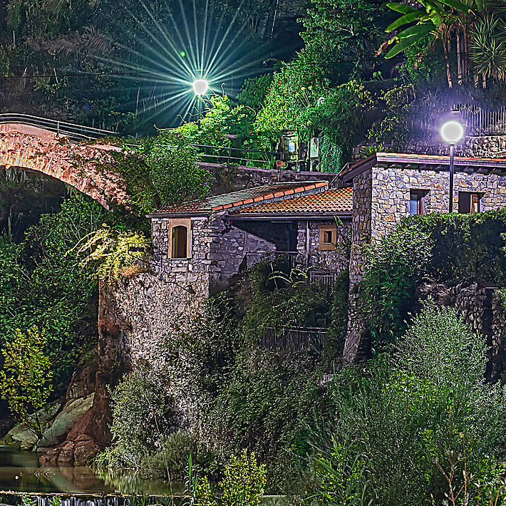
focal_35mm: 178
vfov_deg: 9.8
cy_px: 120
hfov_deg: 9.8
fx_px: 2944
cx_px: 254
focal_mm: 62
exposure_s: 30
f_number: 7.1
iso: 100
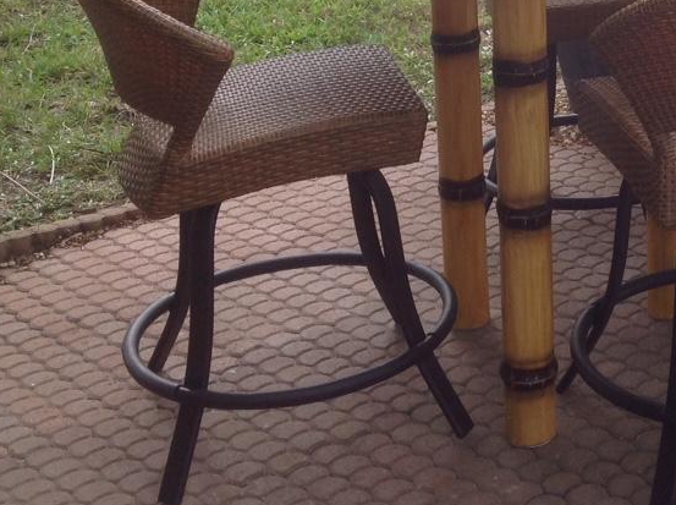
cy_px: 0
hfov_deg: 22.9
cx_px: 677
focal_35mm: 82
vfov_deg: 17.5
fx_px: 1599
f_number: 2.4
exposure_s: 1/420
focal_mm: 4.28
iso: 50
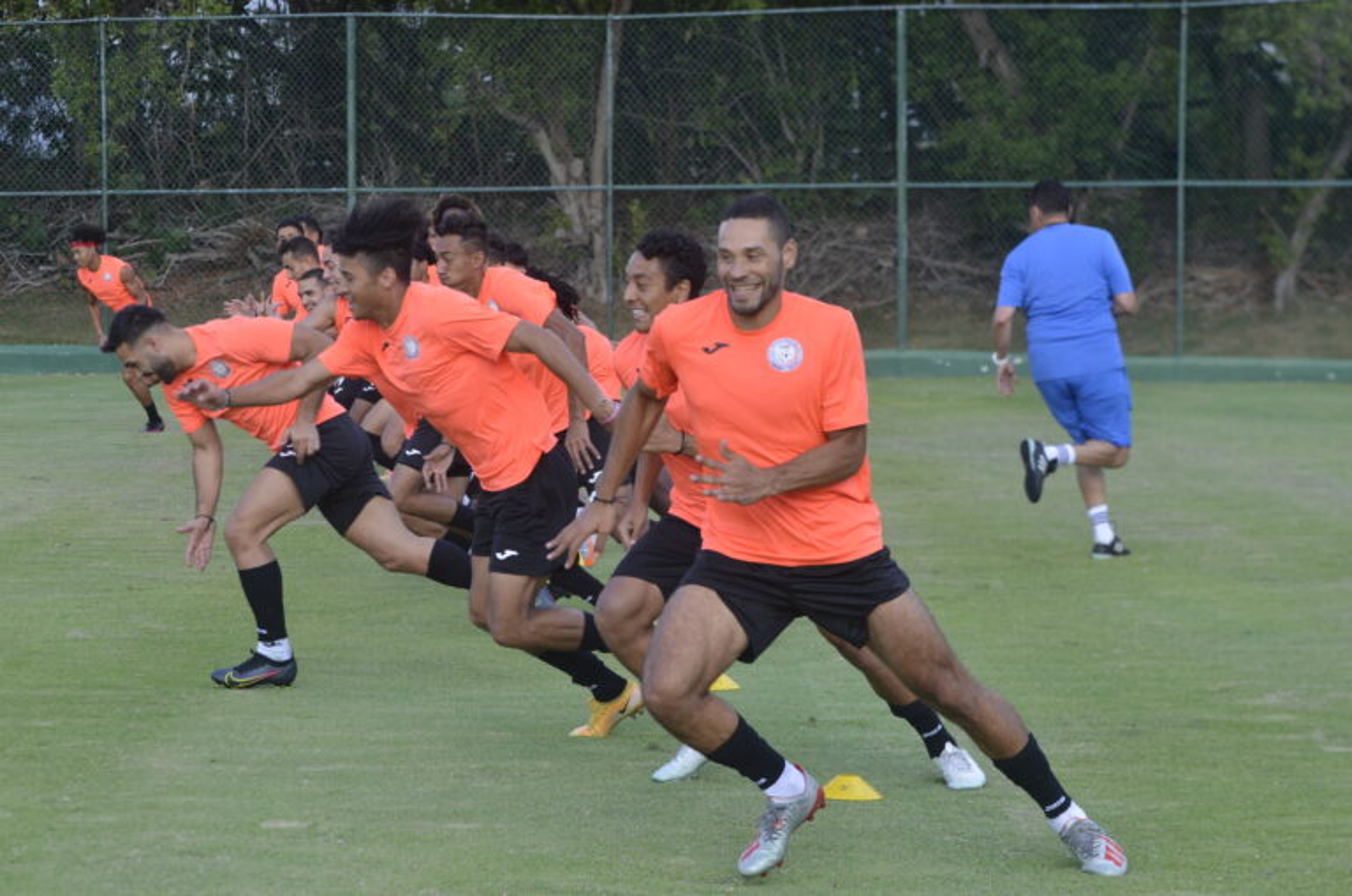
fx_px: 4611
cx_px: 676
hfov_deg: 16.7
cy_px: 448
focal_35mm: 123
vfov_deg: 11.1
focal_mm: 82
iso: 400
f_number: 4
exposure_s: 1/1000
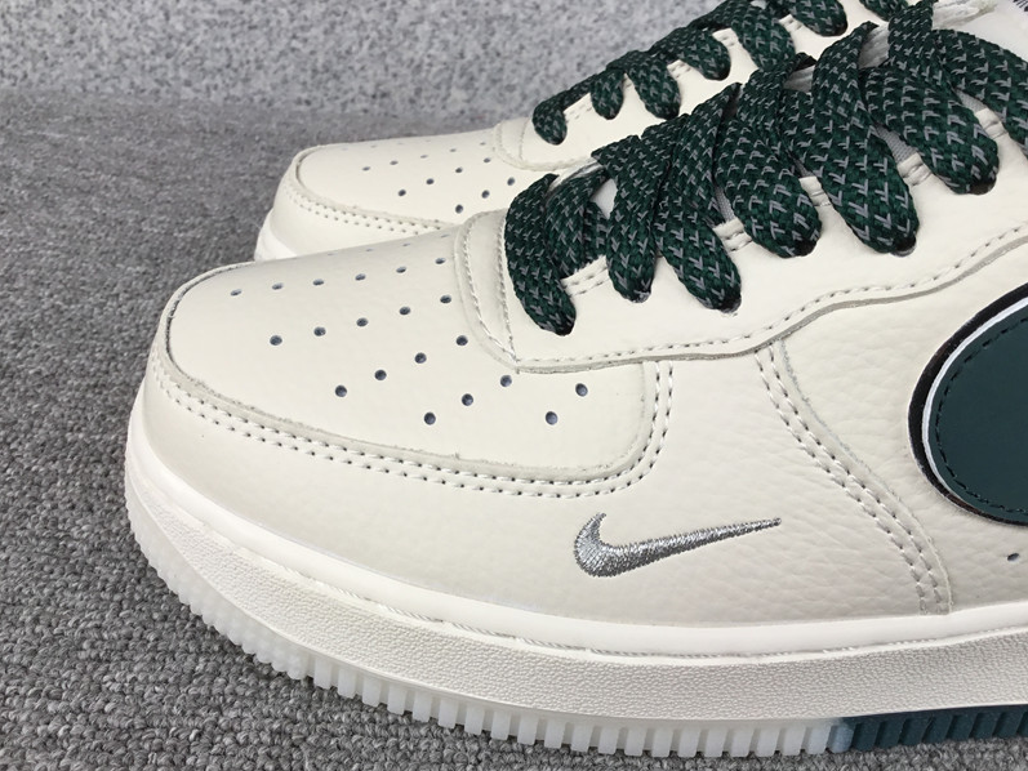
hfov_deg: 52.6
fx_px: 1040
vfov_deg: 40.7
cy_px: 384
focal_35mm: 35
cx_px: 495
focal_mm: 3.3
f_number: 2.4
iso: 25
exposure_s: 1/221
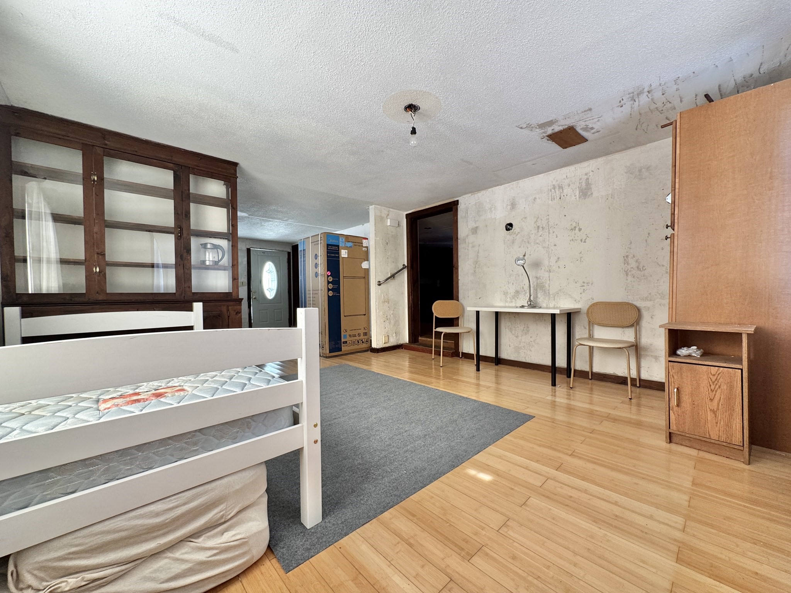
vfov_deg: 85.7
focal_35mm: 14
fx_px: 320
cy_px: 296
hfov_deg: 102.1
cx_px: 396
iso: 160
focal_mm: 2.22
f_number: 2.2
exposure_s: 1/99
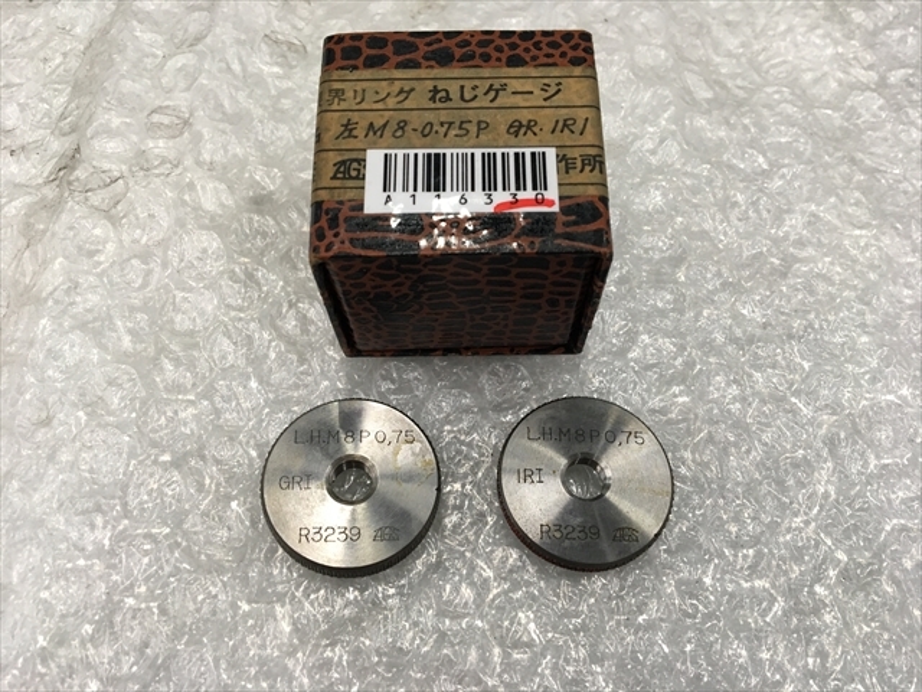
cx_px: 461
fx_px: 772
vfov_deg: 48.2
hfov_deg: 61.7
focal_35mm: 29
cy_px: 346
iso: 40
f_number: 2.2
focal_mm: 4.15
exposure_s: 1/30
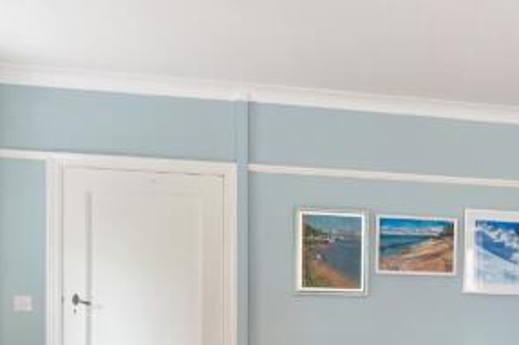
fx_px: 720
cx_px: 575
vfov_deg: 25.9
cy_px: 327
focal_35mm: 50
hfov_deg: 34.1
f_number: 14
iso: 400
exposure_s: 1/2
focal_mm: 14
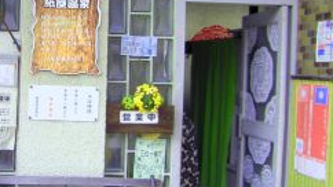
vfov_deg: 19.1
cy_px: 85
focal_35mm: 63
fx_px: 556
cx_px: 54
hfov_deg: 32.2
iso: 64
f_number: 2.8
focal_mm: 4.7
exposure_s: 1/396
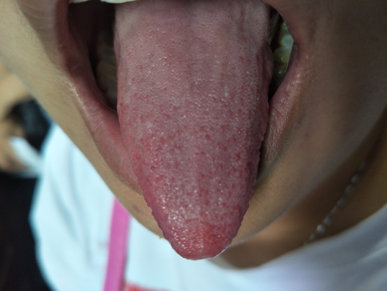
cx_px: 194
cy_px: 146
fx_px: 268
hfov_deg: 71.6
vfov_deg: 56.8
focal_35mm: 24
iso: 219
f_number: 1.7
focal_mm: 4.1
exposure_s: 1/33
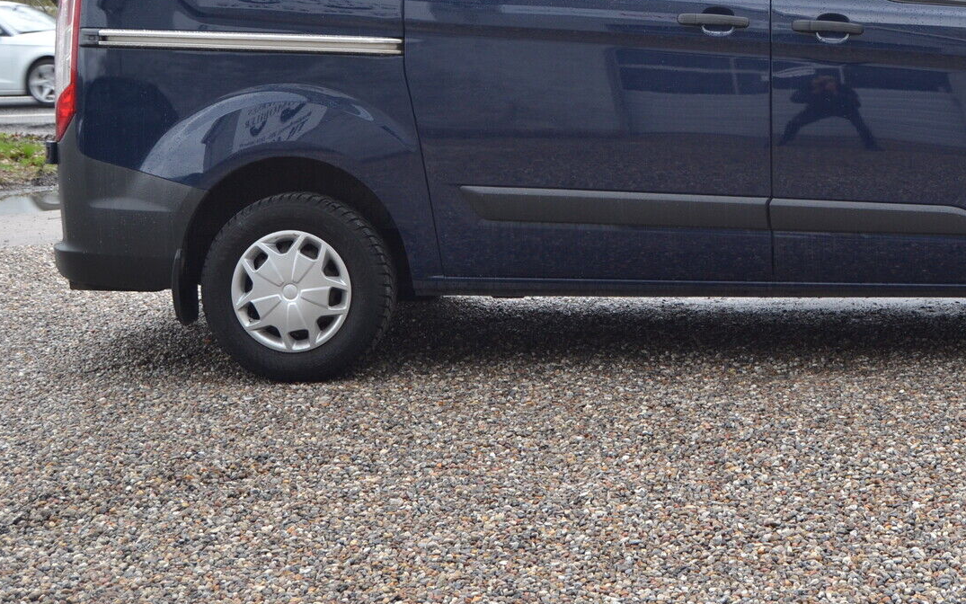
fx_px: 1869
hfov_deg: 28.6
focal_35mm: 71
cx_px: 714
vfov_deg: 18.0
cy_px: 51
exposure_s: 1/125
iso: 160
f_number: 5.6
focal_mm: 26
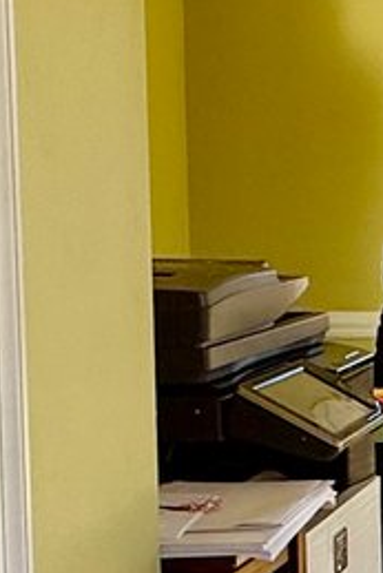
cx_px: 909
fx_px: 1355
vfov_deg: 23.9
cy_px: 313
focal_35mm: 85
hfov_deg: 12.6
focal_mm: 2.22
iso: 64
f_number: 2.2
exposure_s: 1/468
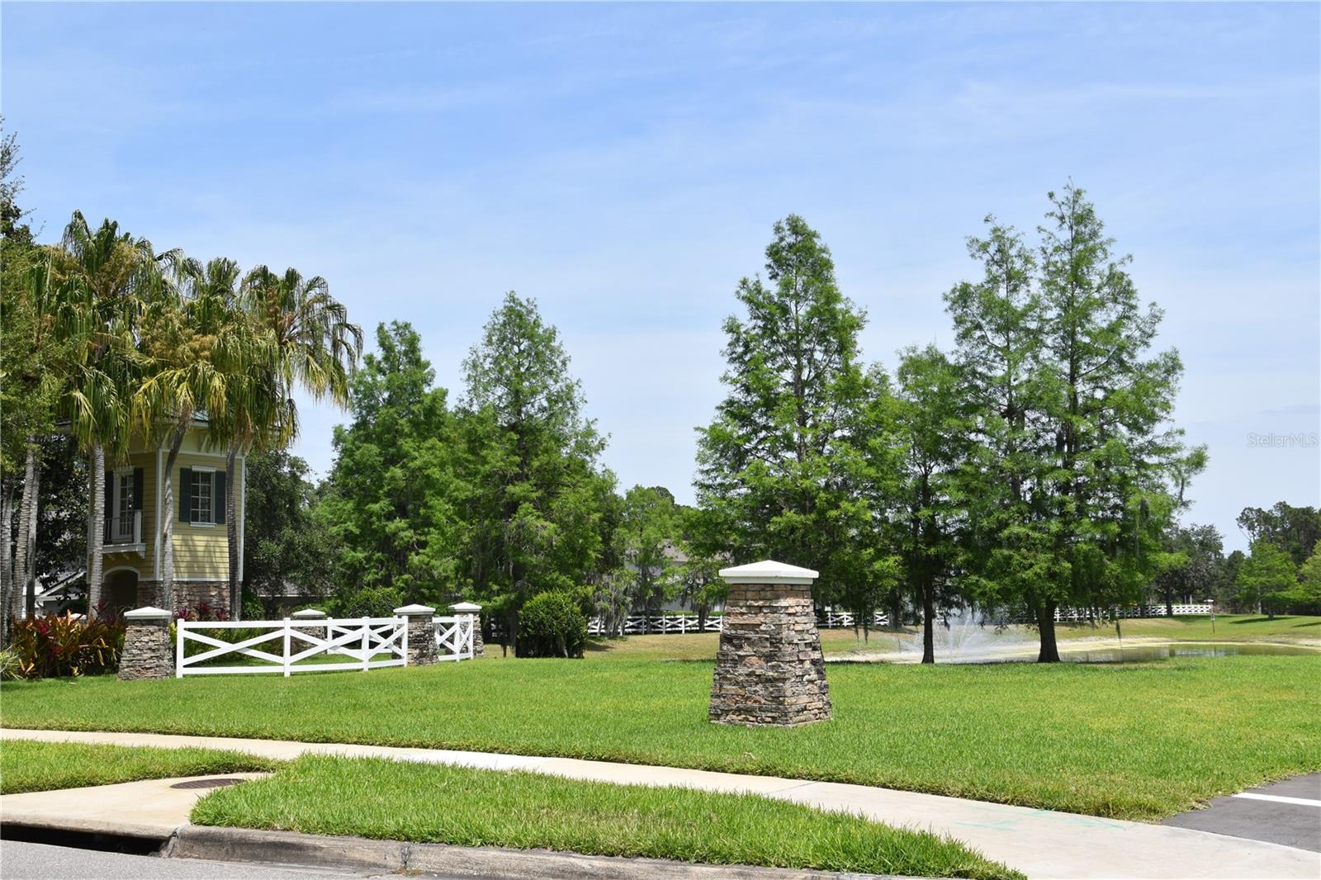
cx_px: 660
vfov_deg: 34.2
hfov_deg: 49.6
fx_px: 1431
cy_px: 440
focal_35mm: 39
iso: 200
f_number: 9
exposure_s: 1/320
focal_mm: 26
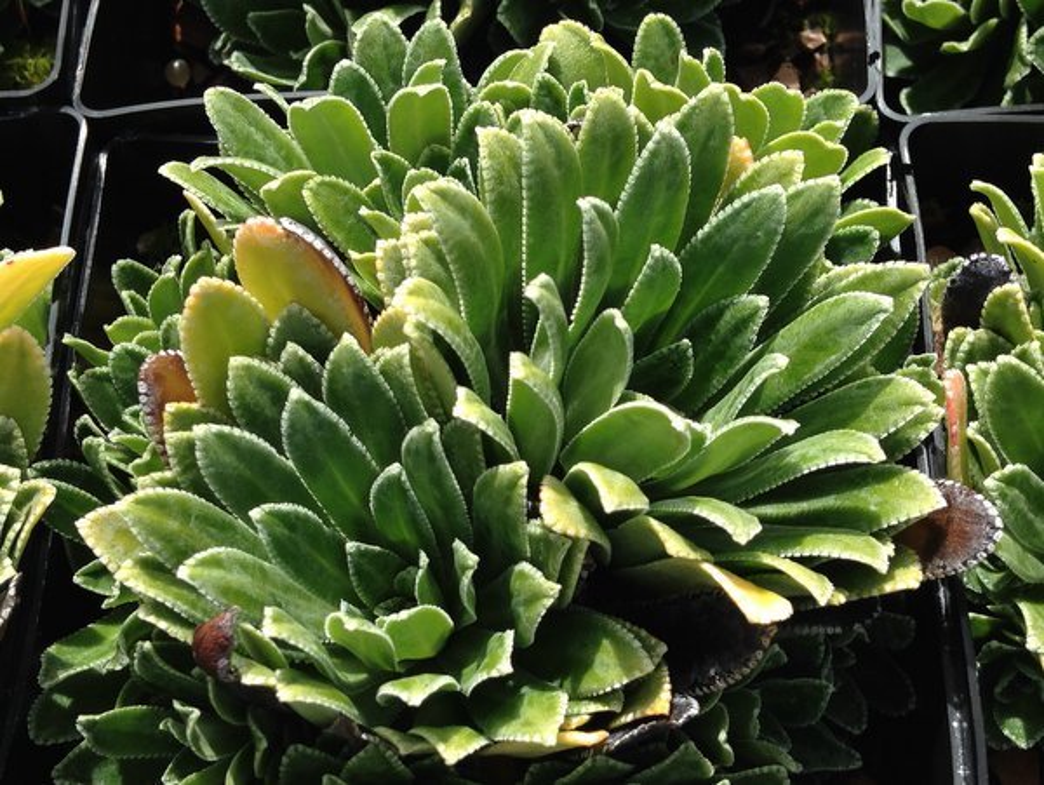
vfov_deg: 43.0
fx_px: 996
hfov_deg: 55.3
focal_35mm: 33
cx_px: 522
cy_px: 392
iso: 50
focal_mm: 4.12
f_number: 2.4
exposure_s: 1/1022
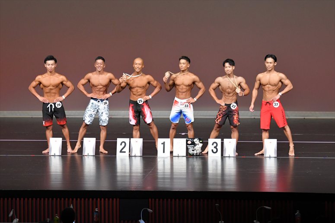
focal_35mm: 174
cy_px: 112
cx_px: 168
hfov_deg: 11.8
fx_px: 1618
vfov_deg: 7.9
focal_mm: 116
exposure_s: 1/400
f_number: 5.6
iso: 4000
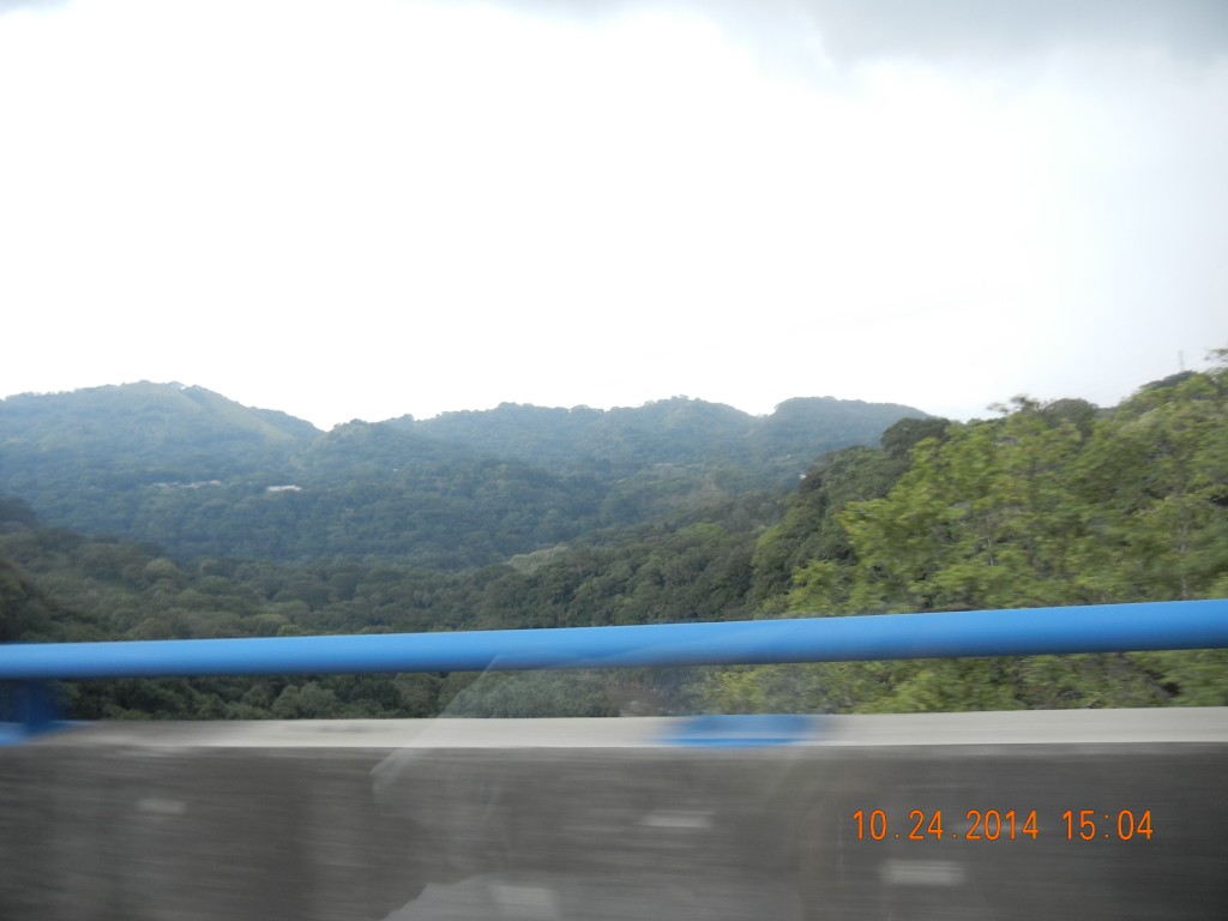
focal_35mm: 30
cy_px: 460
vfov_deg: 46.8
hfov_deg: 60.0
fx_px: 1064
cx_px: 614
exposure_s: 1/112
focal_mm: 5.4
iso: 160
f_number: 3.5
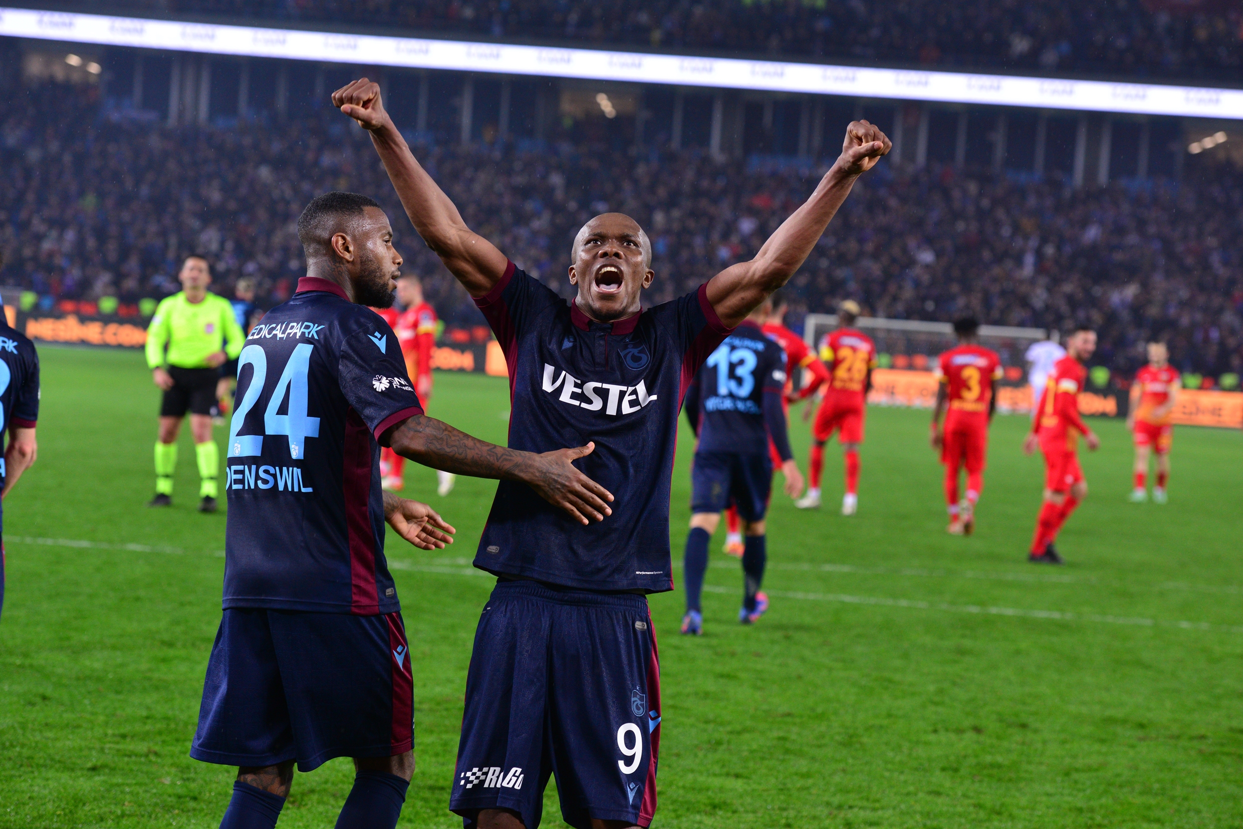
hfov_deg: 19.8
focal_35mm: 103
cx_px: 619
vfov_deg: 13.3
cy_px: 413
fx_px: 3556
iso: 1600
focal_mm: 102
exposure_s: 1/800
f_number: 4.5
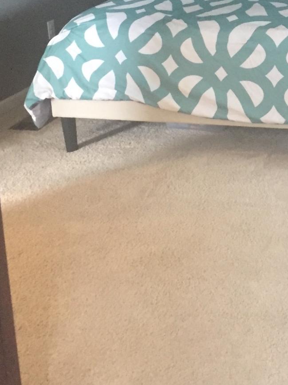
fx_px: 744
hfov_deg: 21.1
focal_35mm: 67
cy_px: 21
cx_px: 290
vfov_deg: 27.7
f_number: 2.2
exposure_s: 1/20
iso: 250
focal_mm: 4.15
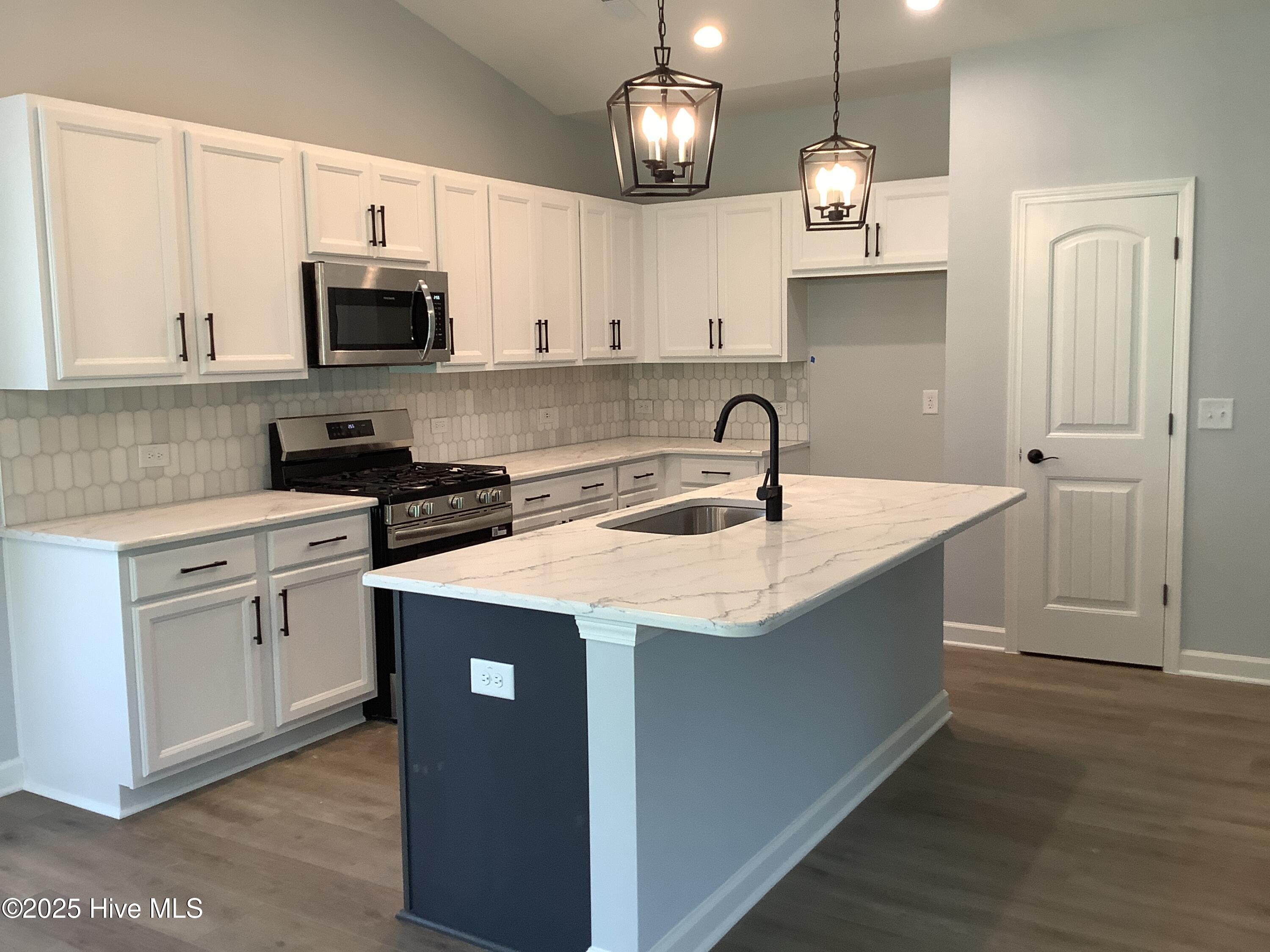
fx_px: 1137
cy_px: 476
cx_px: 635
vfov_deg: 45.4
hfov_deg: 58.4
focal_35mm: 31
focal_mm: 3.3
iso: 80
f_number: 2.4
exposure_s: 1/50
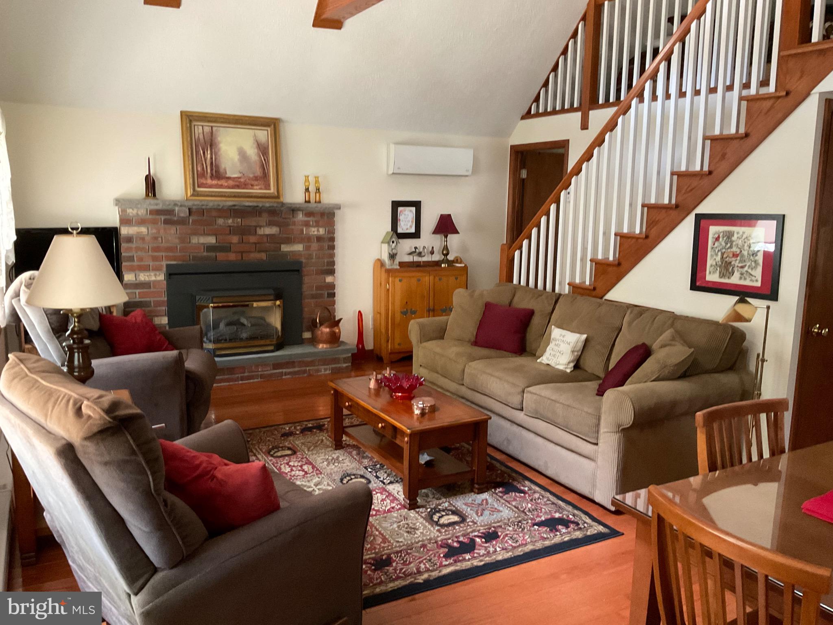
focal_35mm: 29
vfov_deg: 48.2
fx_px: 698
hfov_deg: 61.7
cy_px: 312
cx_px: 416
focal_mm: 3
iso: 320
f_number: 1.8
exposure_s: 1/37
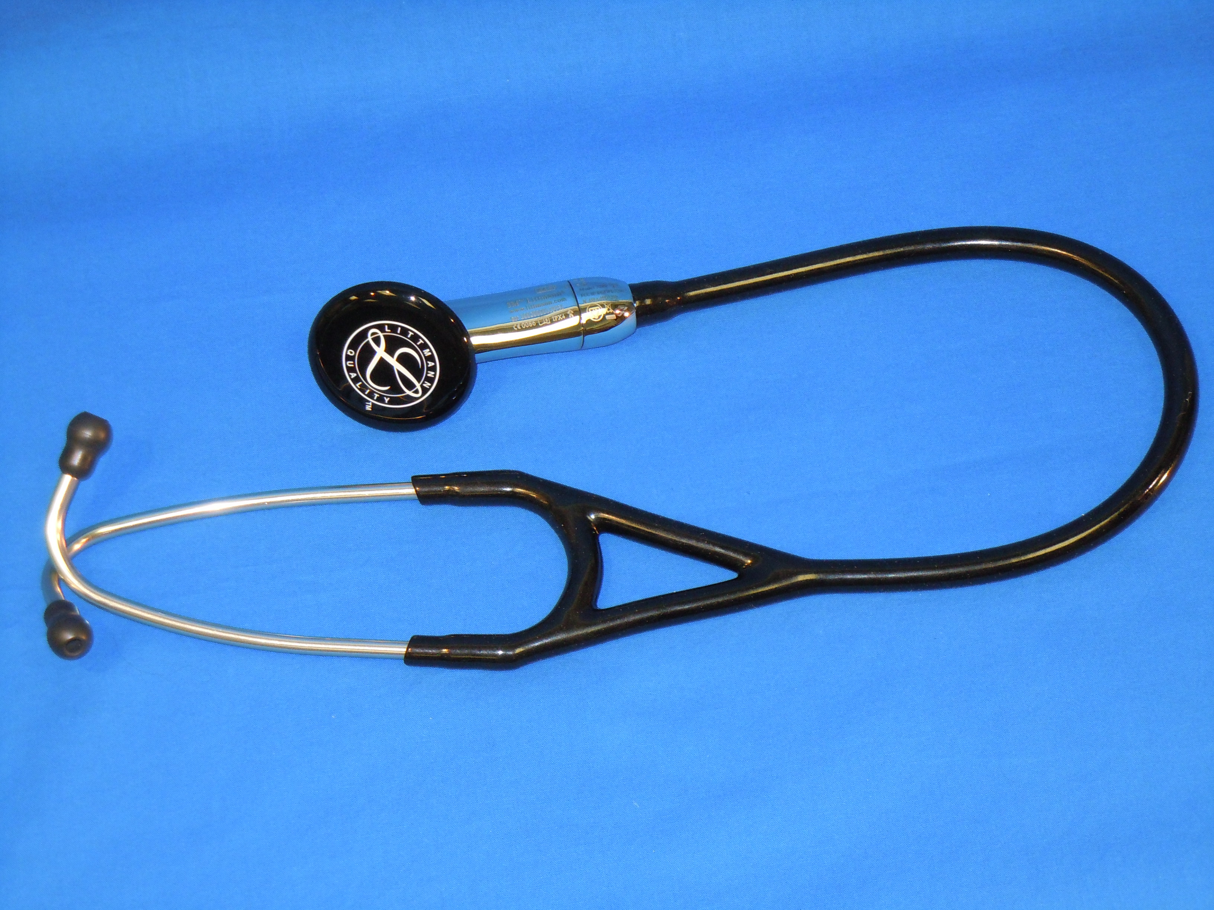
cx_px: 607
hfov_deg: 17.0
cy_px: 455
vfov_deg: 12.8
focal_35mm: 116
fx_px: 4068
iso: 400
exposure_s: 1/50
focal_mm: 20.9
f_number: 4.6
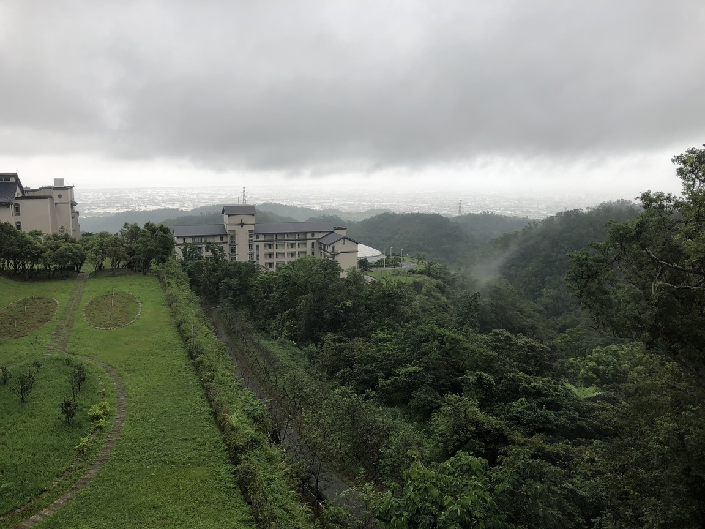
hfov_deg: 61.7
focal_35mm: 29
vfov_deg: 48.2
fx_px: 591
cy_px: 264
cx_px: 352
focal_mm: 3.99
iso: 20
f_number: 1.8
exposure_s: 1/138
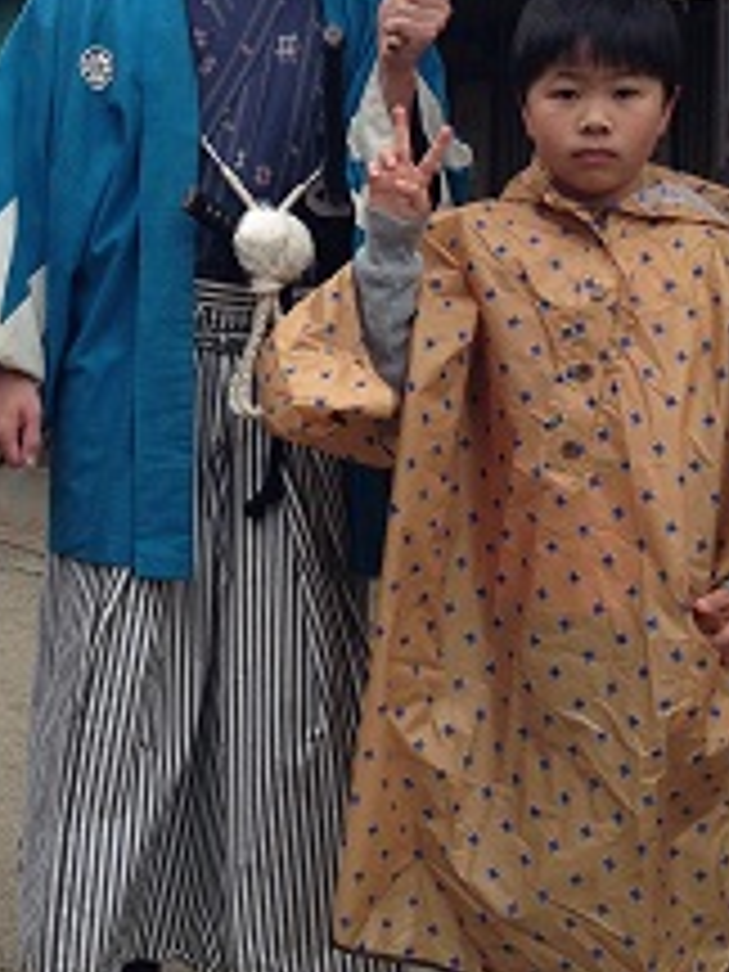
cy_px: 252
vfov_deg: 25.7
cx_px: 162
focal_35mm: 75
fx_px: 2106
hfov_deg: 19.5
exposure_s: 1/206
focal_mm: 4.12
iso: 50
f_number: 2.4
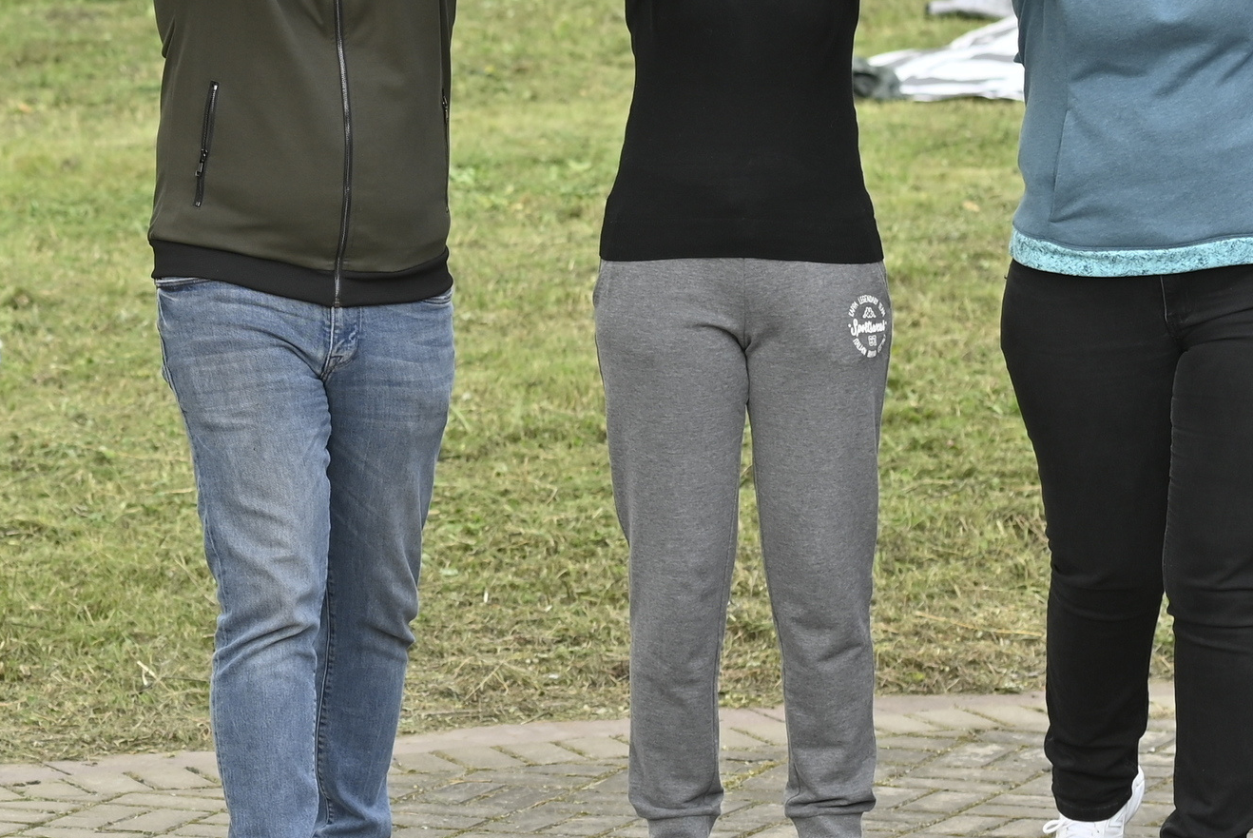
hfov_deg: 10.0
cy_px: 234
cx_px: 241
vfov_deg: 6.7
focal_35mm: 204
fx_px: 7106
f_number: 4
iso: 160
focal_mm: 70
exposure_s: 1/400
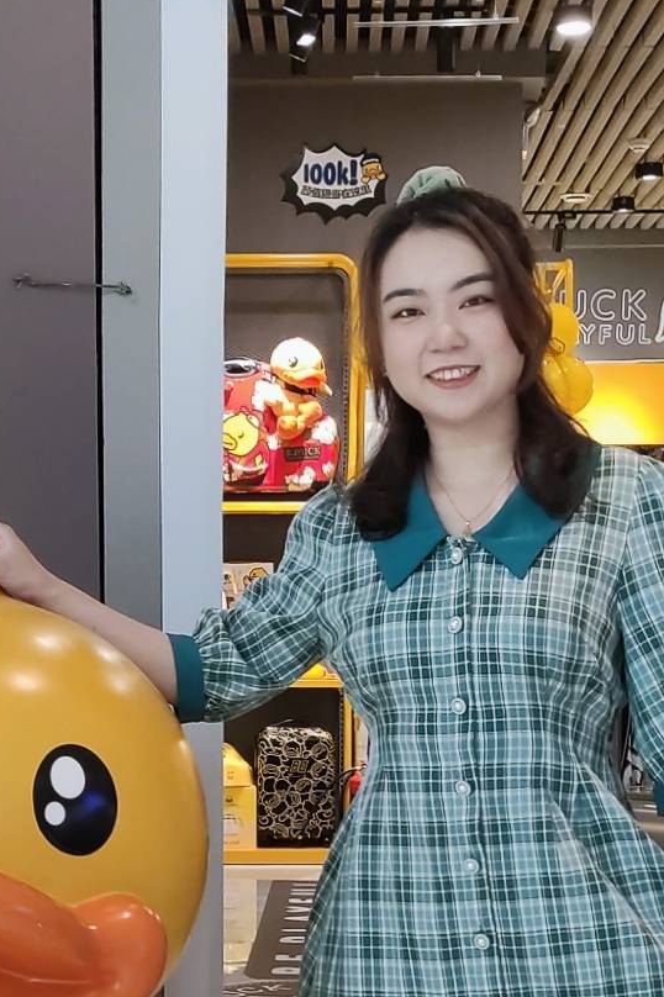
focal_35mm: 89
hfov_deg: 15.3
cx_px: 230
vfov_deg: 22.4
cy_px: 880
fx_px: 2464
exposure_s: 1/50
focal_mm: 4.77
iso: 344
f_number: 1.75
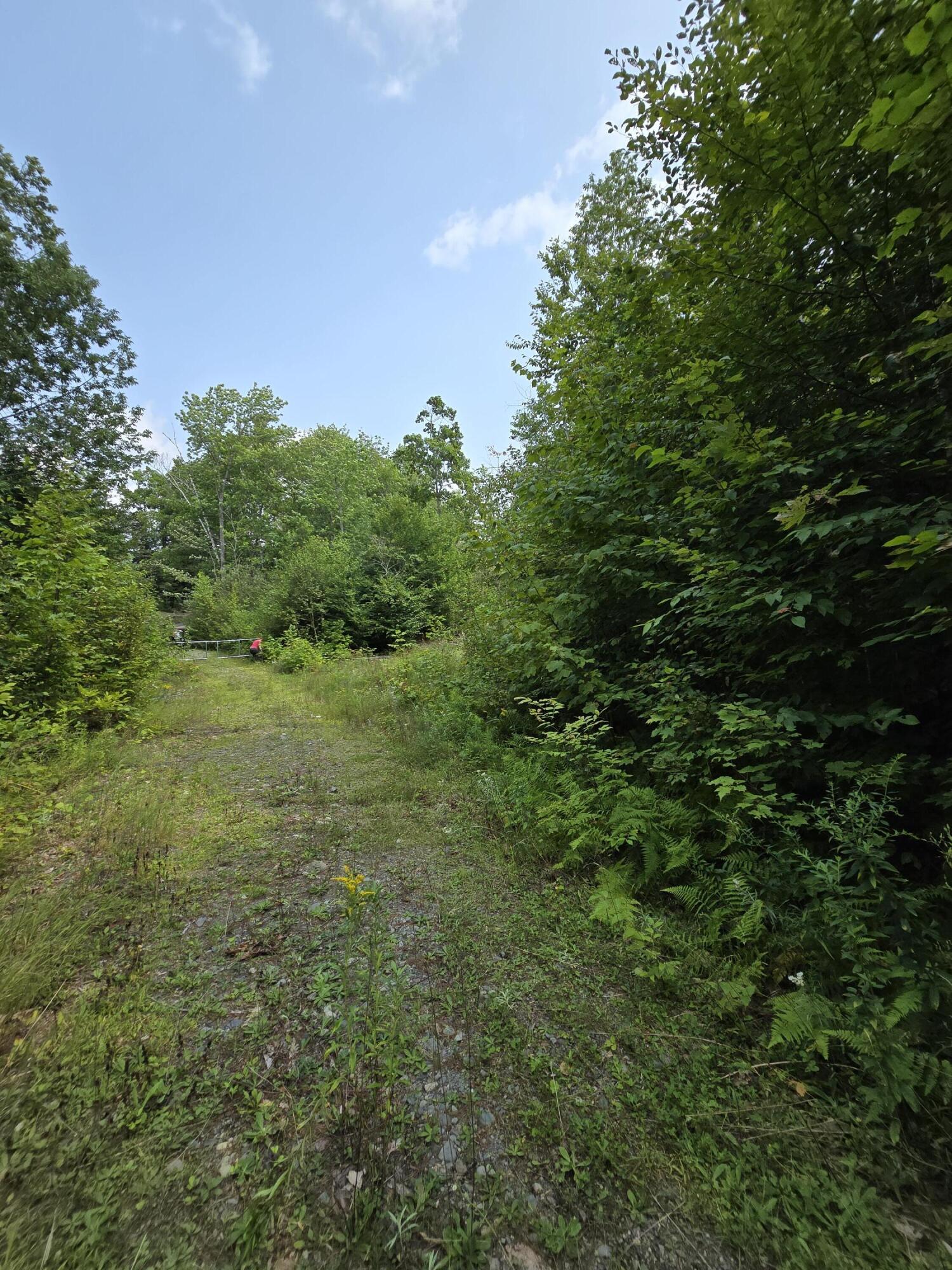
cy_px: 635
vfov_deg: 106.2
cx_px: 476
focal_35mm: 13
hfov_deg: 89.9
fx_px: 477
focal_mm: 2.2
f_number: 2.2
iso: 50
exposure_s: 1/1242
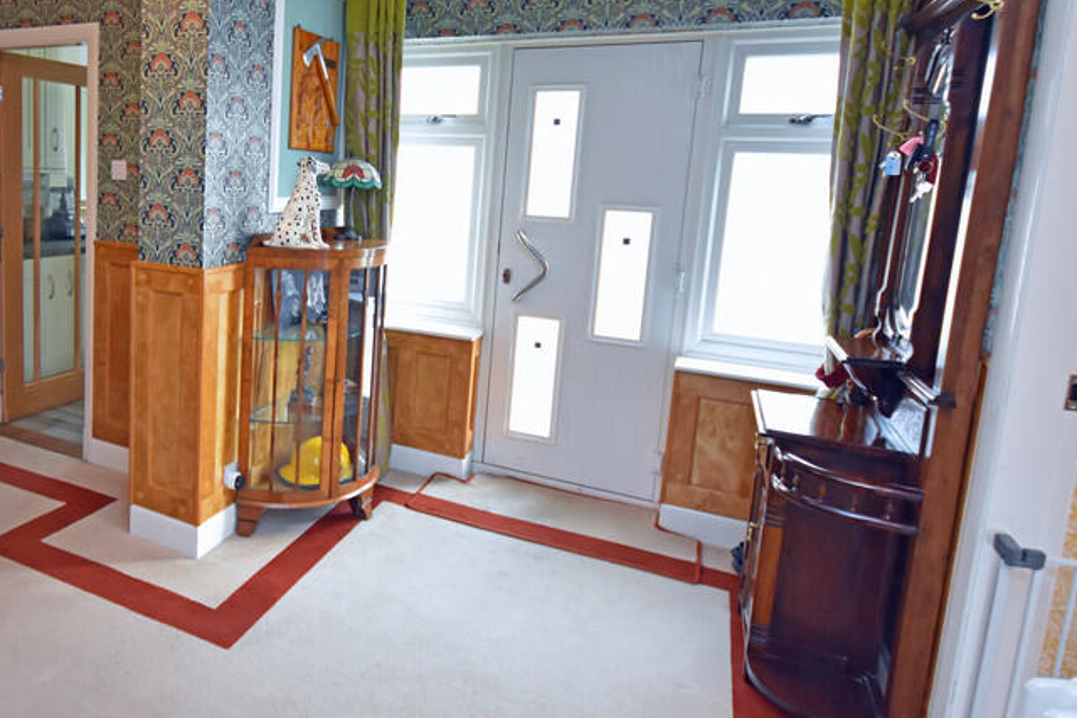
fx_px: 718
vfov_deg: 52.6
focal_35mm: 24
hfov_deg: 68.9
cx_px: 268
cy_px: 270
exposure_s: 1/60
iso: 1000
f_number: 4
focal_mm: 10
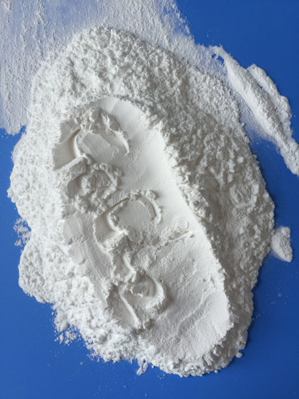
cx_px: 150
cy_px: 200
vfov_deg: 61.7
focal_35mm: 29
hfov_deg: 48.2
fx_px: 334
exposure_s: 1/134
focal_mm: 4.15
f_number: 2.2
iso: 32
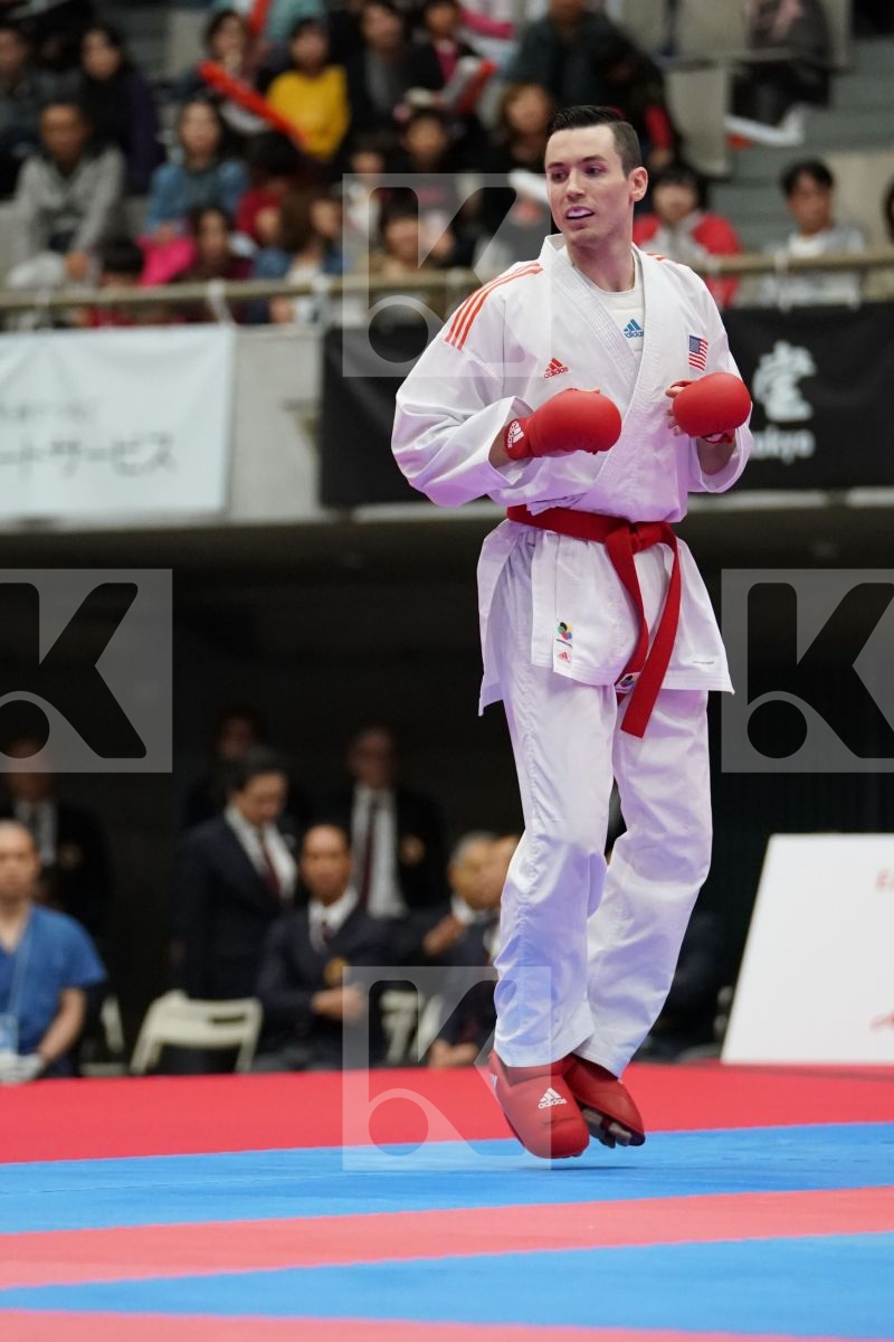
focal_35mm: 220
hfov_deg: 6.2
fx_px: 8194
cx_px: 447
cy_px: 671
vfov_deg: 9.4
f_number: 2.8
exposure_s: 1/1000
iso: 5000
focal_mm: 147
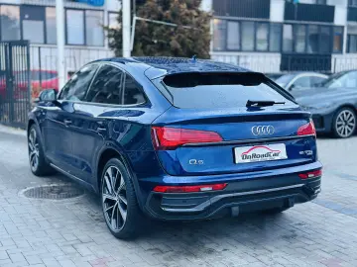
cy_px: 134
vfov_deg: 30.3
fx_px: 495
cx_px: 178
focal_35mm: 48
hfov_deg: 39.7
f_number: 1.78
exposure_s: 1/48
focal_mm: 6.86
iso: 400
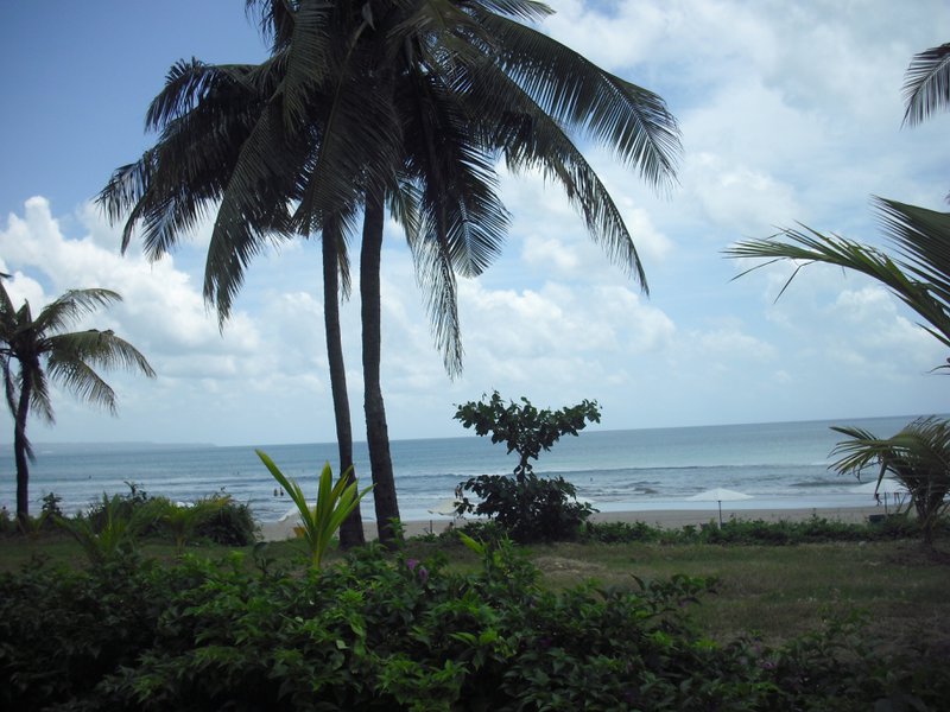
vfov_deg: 37.7
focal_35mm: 38
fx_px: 1043
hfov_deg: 49.0
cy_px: 356
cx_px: 475
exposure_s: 1/400
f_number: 8
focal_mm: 6.2
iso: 100
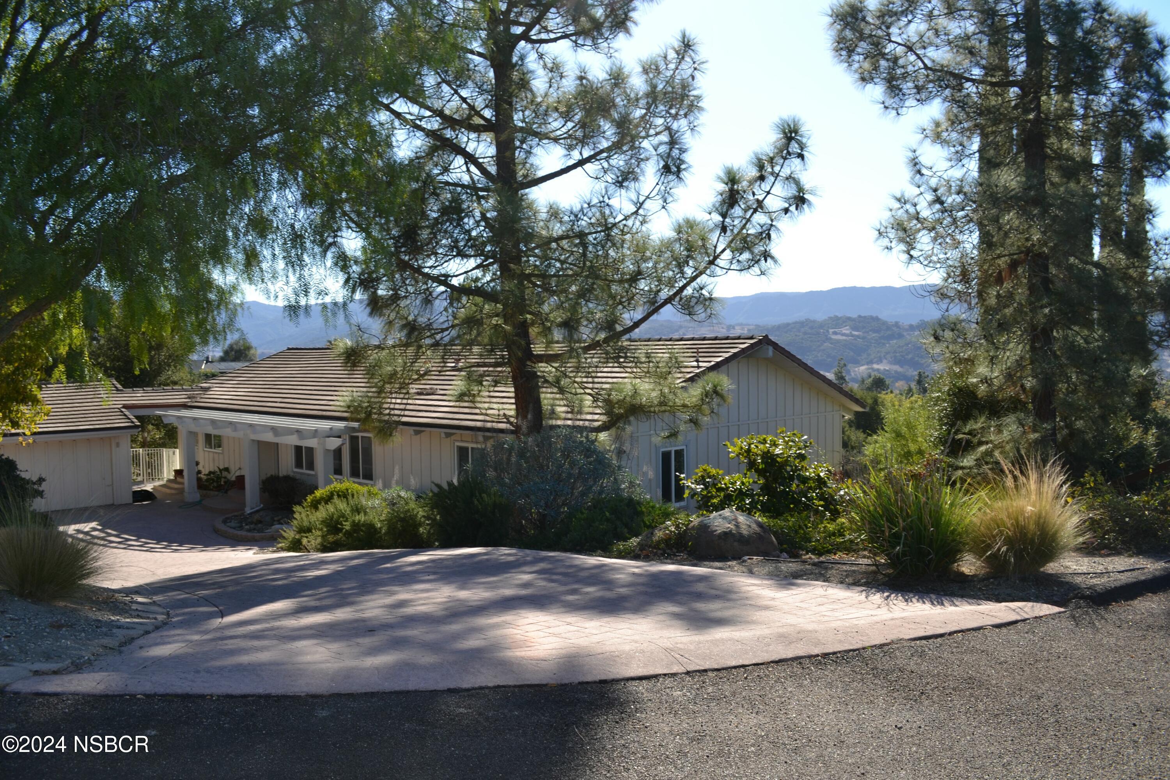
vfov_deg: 47.9
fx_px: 877
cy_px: 390
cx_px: 585
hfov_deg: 67.4
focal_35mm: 27
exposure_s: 1/200
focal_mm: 18
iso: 100
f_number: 8
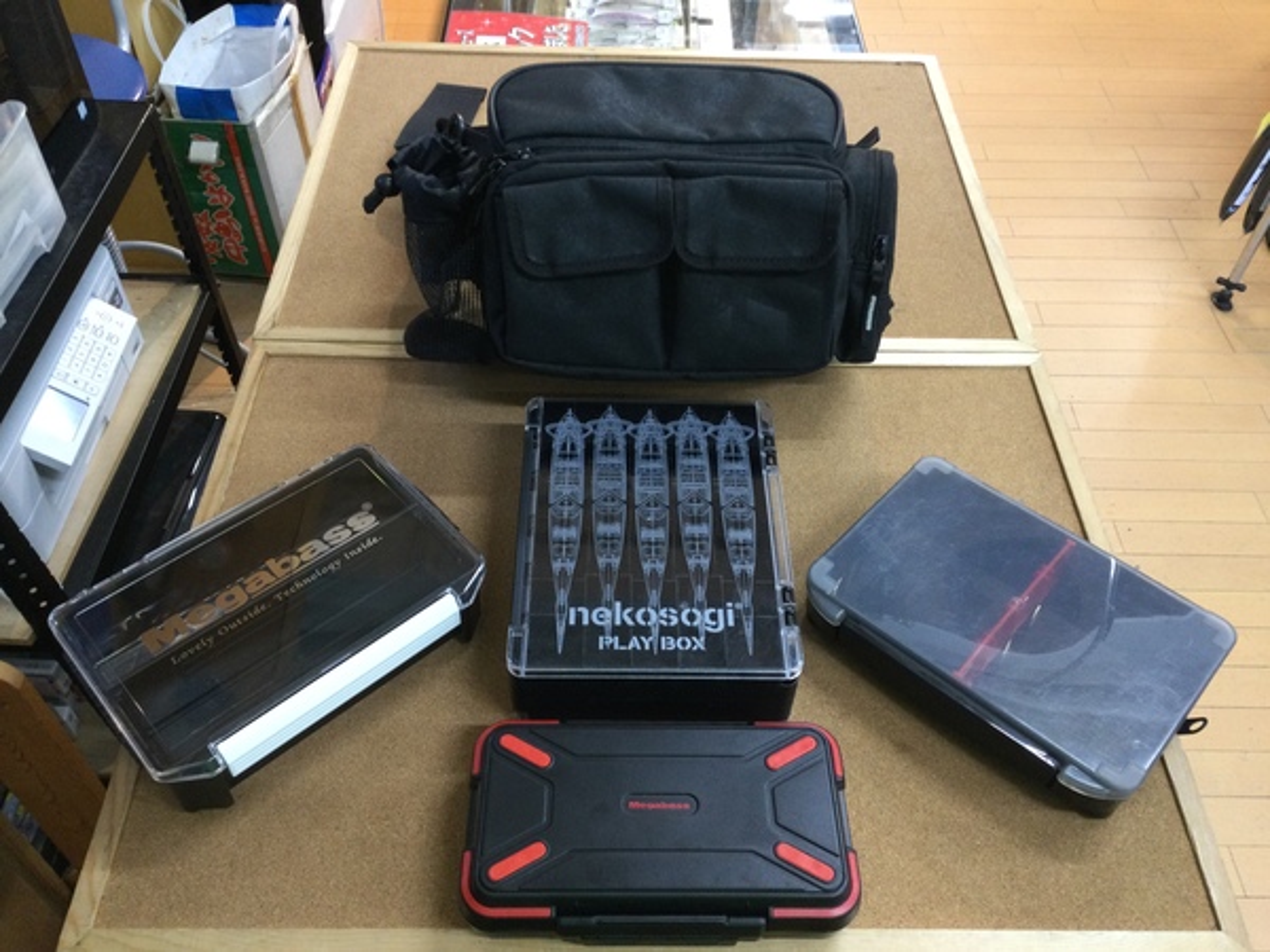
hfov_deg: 58.4
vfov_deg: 45.4
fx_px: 1137
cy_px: 476
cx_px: 635
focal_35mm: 31
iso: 100
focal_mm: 3.3
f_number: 2.4
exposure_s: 1/30
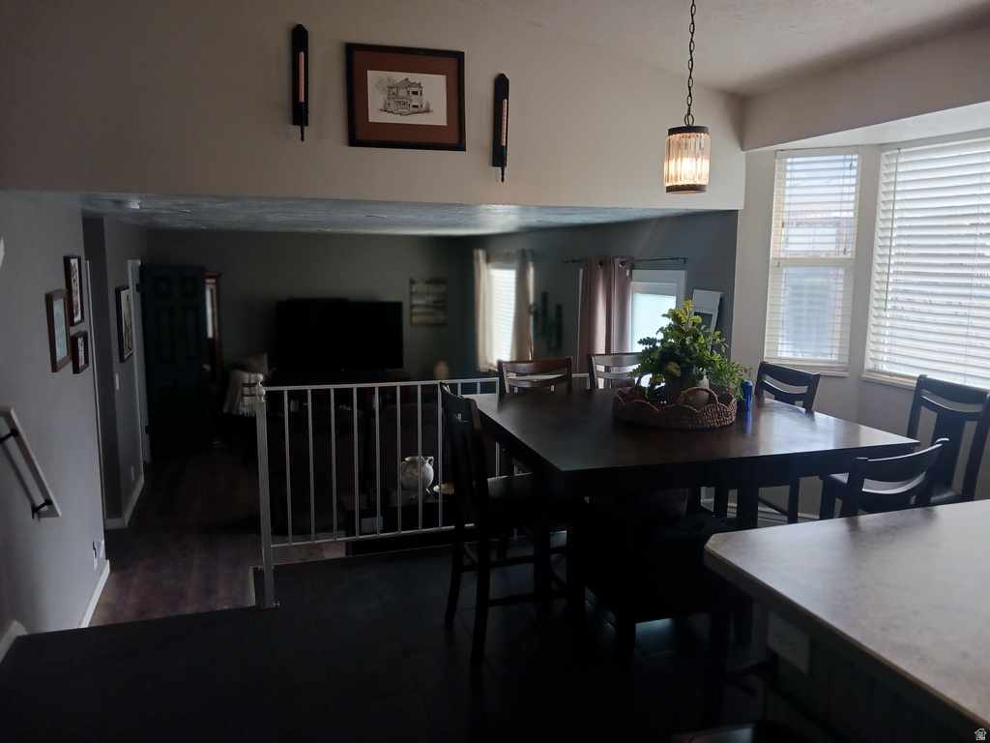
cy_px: 372
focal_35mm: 27
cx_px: 495
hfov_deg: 65.3
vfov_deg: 51.4
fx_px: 772
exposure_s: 1/60
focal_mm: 4
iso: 100
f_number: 1.8
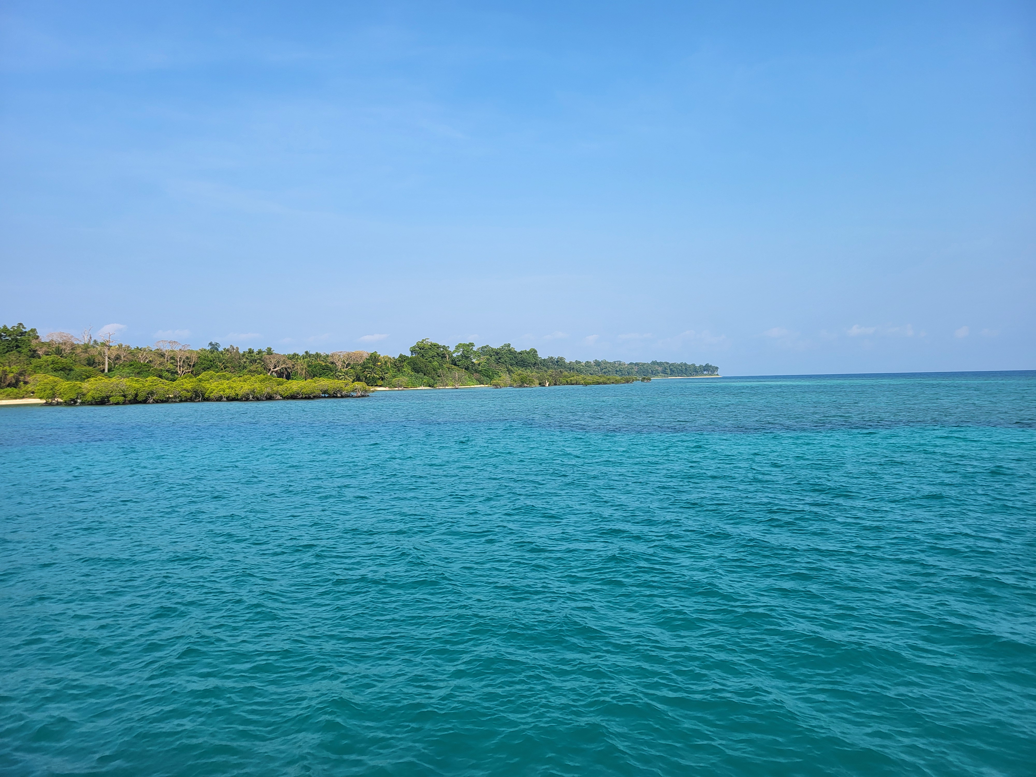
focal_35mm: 26
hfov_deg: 67.3
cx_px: 518
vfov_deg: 53.1
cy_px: 388
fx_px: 778
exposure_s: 1/1751
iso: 40
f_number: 1.8
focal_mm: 5.4
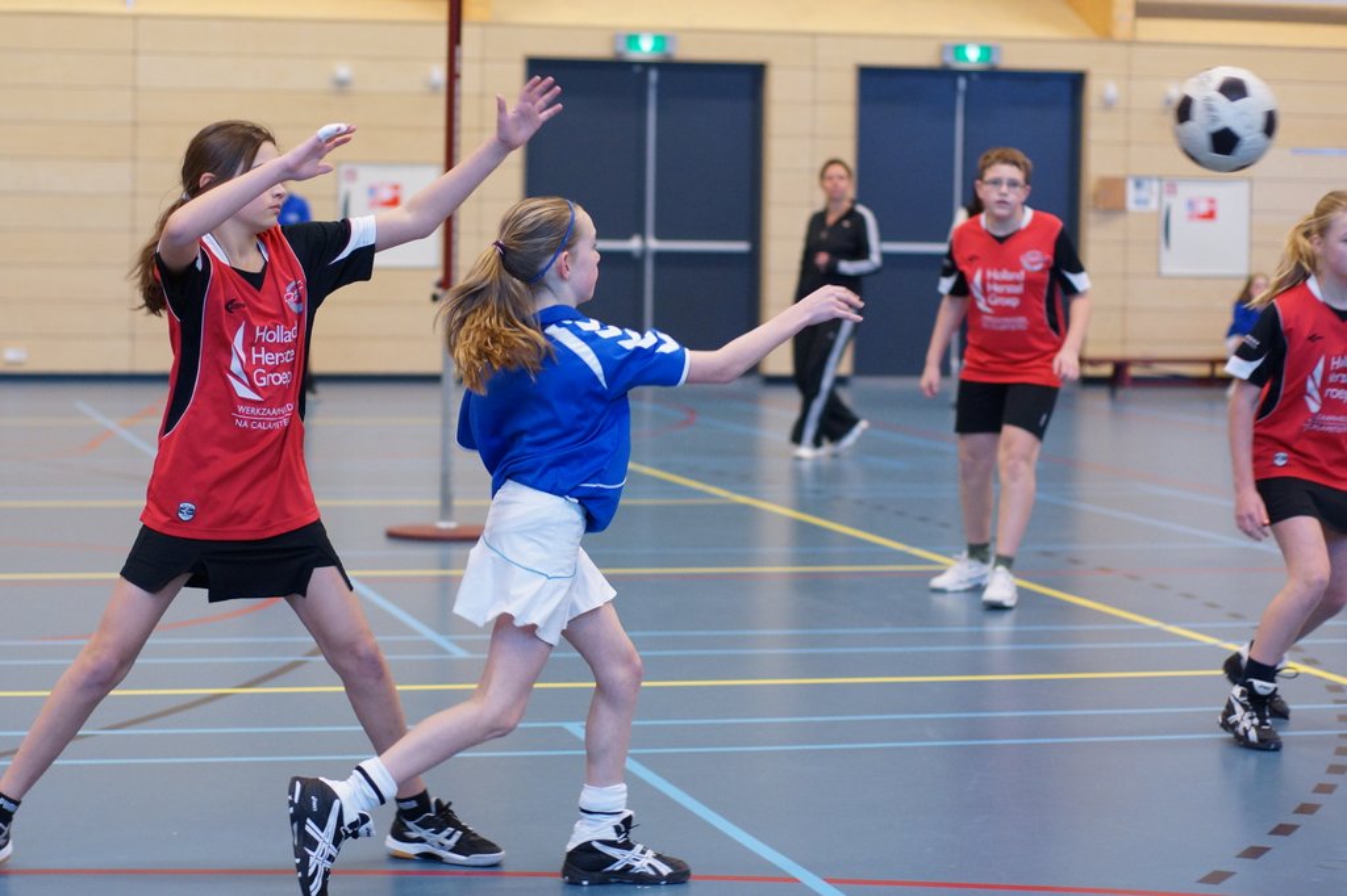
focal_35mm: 75
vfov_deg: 18.2
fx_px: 2805
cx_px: 674
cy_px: 448
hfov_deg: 27.0
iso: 800
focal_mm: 50
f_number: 2
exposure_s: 1/250
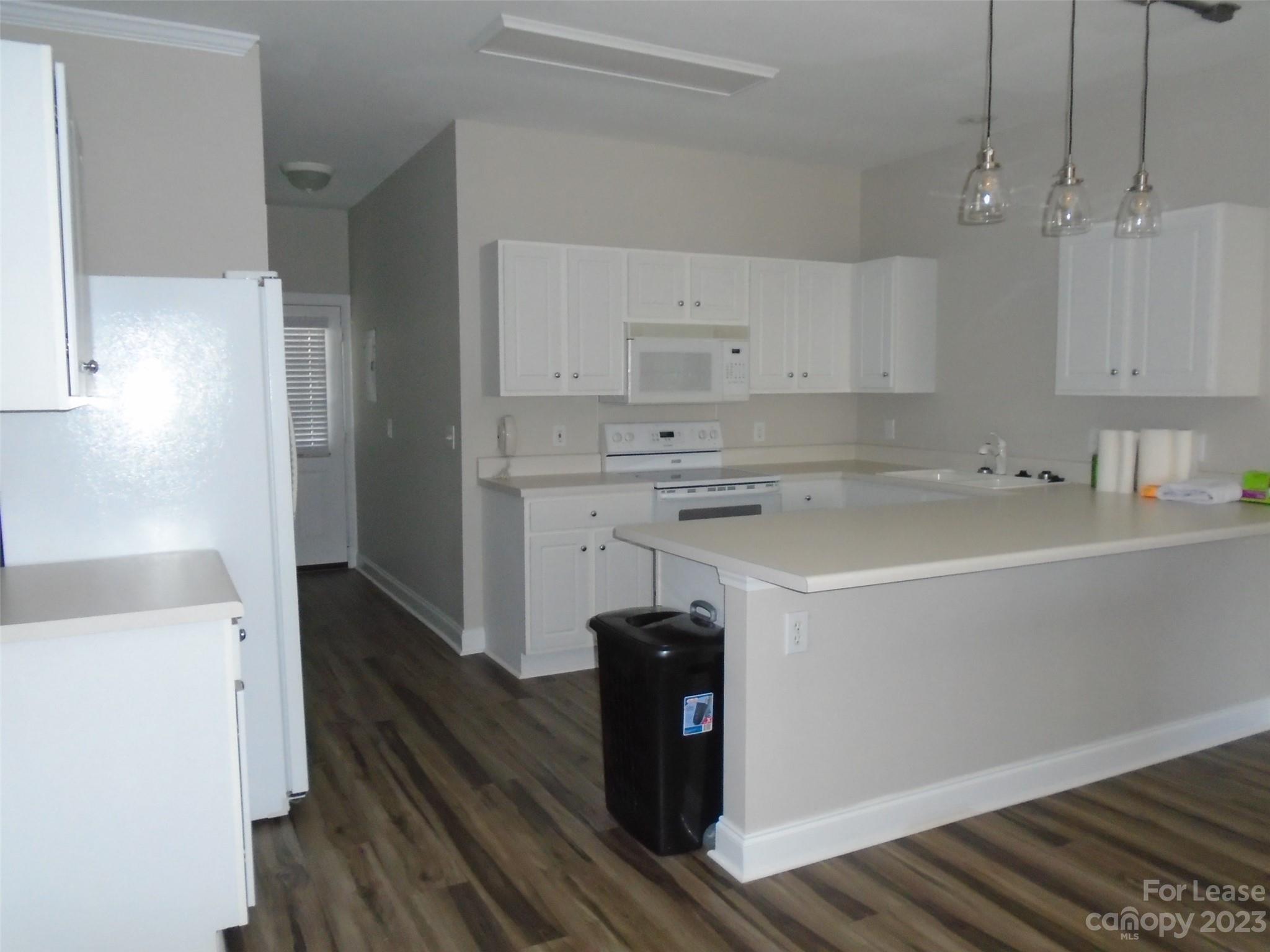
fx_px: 954
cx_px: 635
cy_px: 476
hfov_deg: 67.3
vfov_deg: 53.1
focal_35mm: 26
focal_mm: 4.6
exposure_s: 1/40
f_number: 3.2
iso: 400
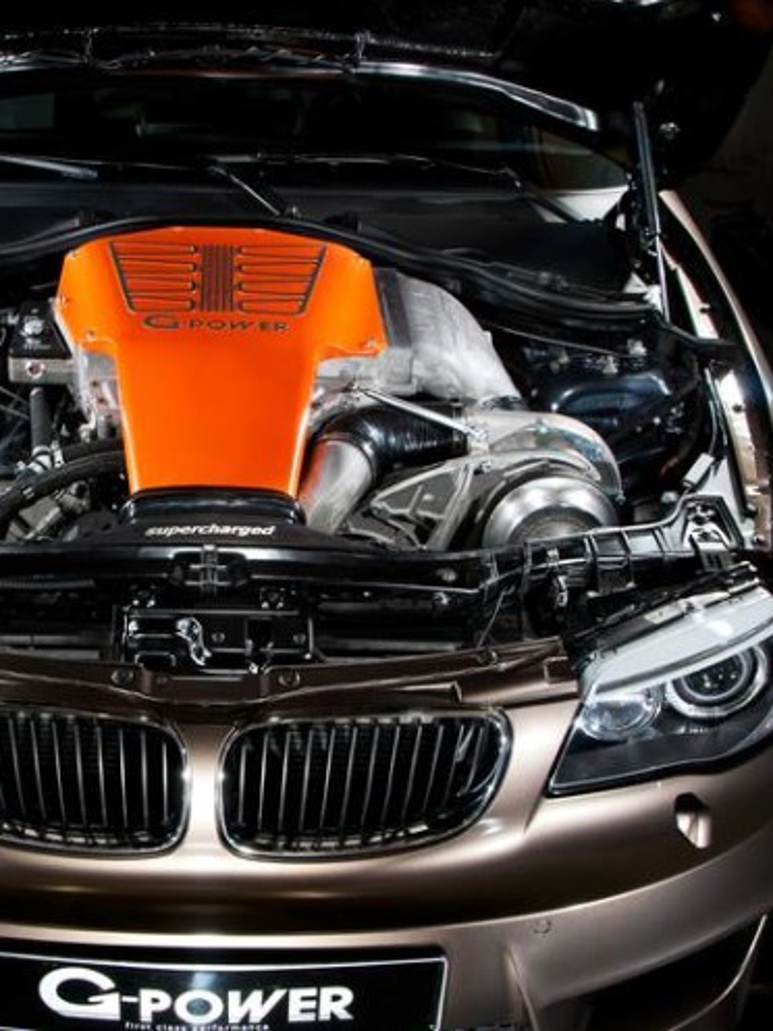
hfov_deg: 29.9
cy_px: 513
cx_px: 210
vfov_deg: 39.7
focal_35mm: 48
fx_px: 1429
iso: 320
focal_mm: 22
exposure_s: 1/30
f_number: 11
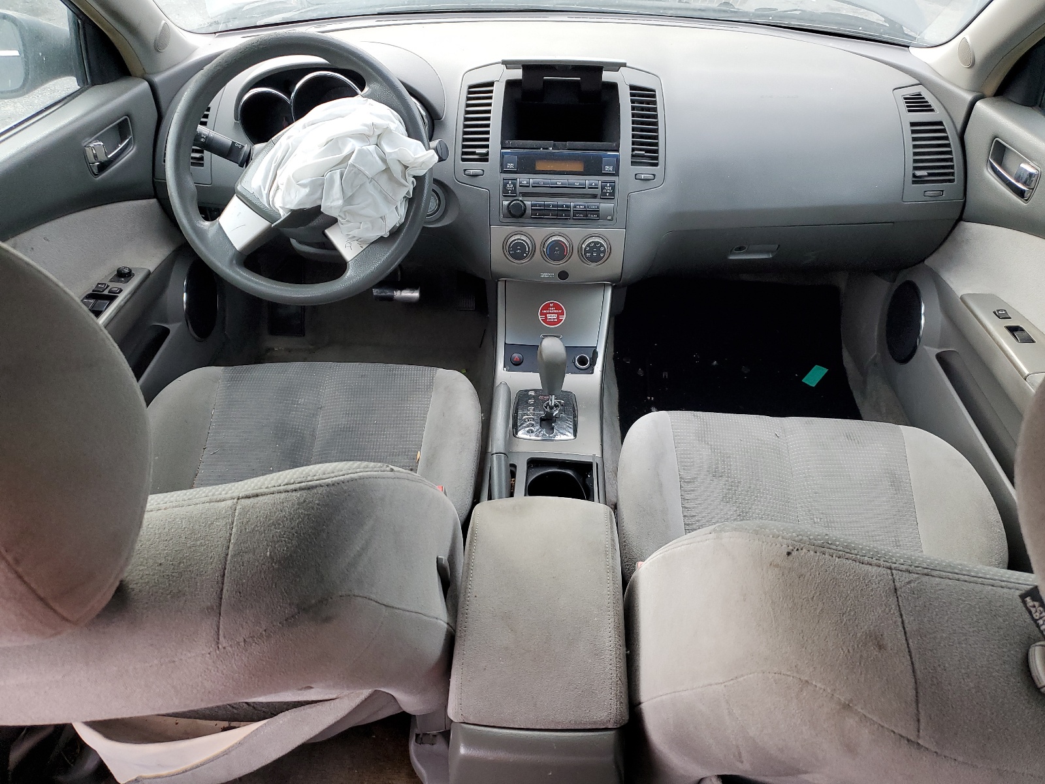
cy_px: 392
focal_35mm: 26
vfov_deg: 53.1
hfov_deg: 67.3
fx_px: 785
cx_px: 522
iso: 96
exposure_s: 1/120
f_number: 1.5
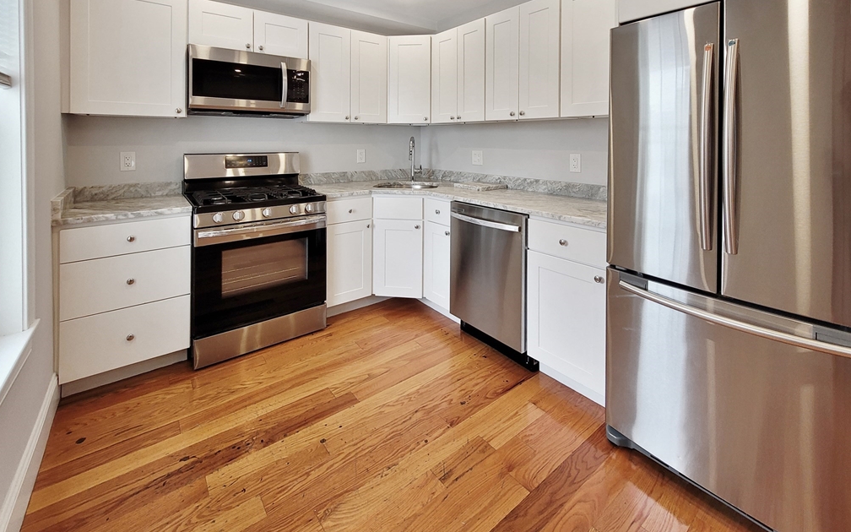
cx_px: 420
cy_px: 238
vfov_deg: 78.4
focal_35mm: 14
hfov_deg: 105.3
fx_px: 325
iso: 80
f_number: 2.2
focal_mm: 1.74
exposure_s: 1/60
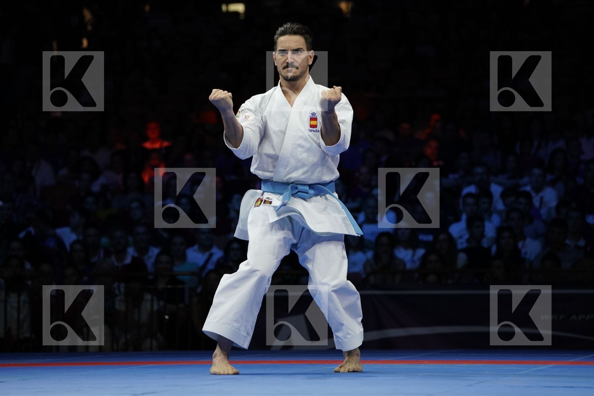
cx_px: 297
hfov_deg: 11.5
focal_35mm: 179
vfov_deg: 7.7
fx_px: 2953
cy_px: 198
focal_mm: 179
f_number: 5.6
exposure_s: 1/500
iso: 1600
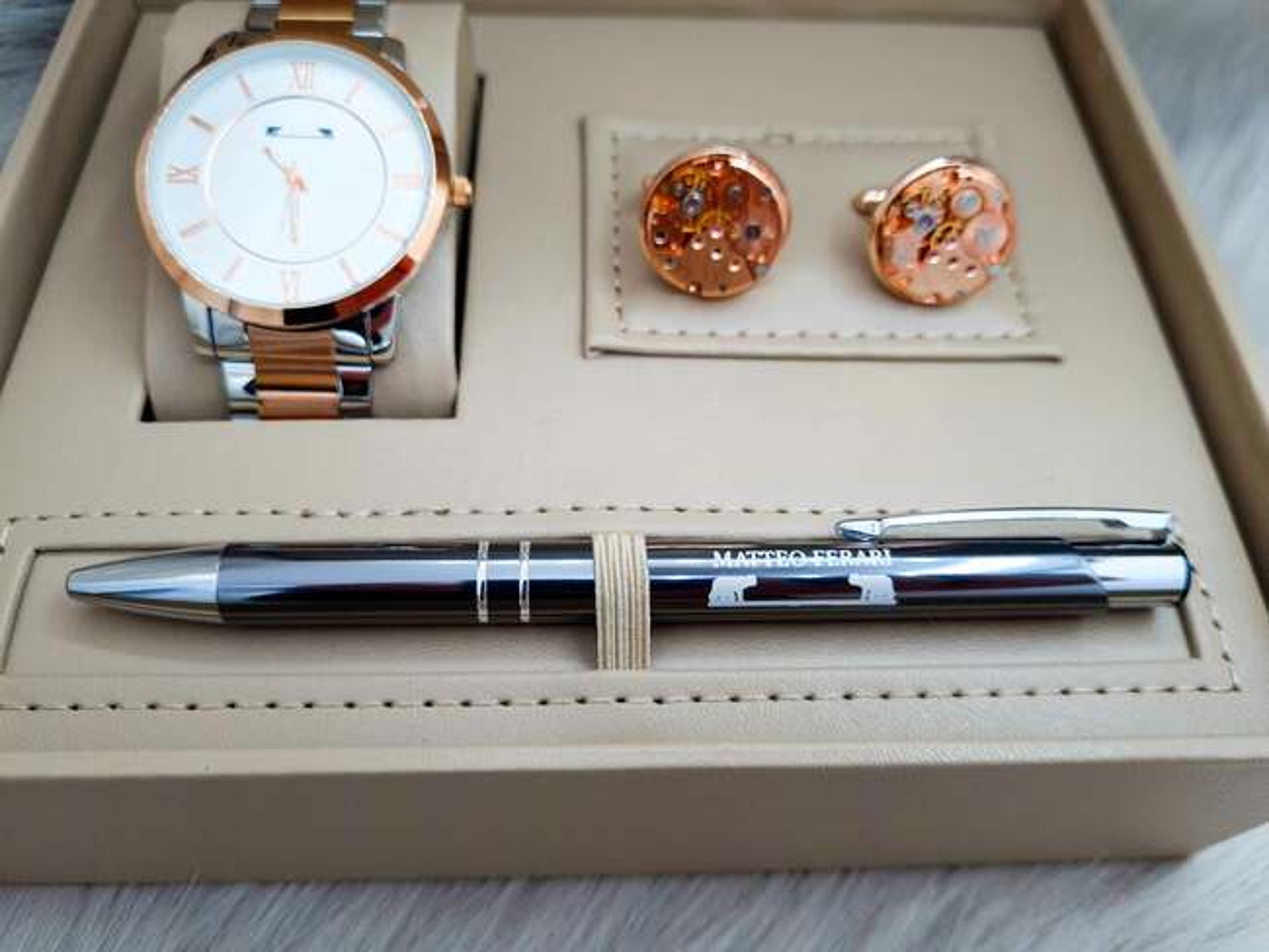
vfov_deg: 53.1
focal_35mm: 26
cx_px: 634
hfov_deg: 67.3
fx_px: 953
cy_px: 476
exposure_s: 1/512
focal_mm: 5.4
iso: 50
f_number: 1.8
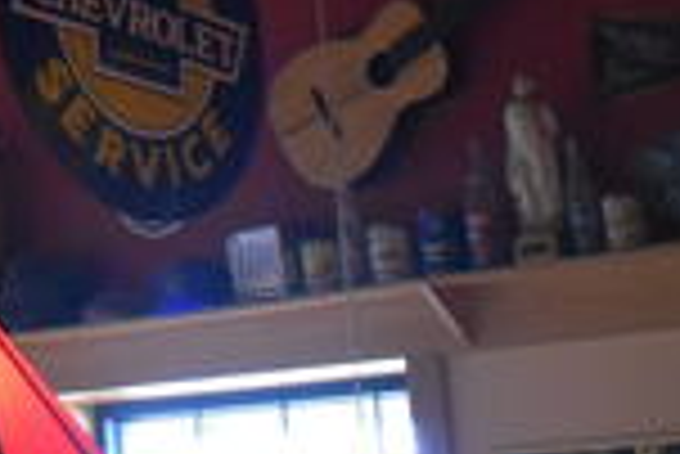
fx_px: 2061
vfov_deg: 11.8
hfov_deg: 17.2
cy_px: -319
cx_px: -297
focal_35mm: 109
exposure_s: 1/125
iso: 4000
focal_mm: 18
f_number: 3.5
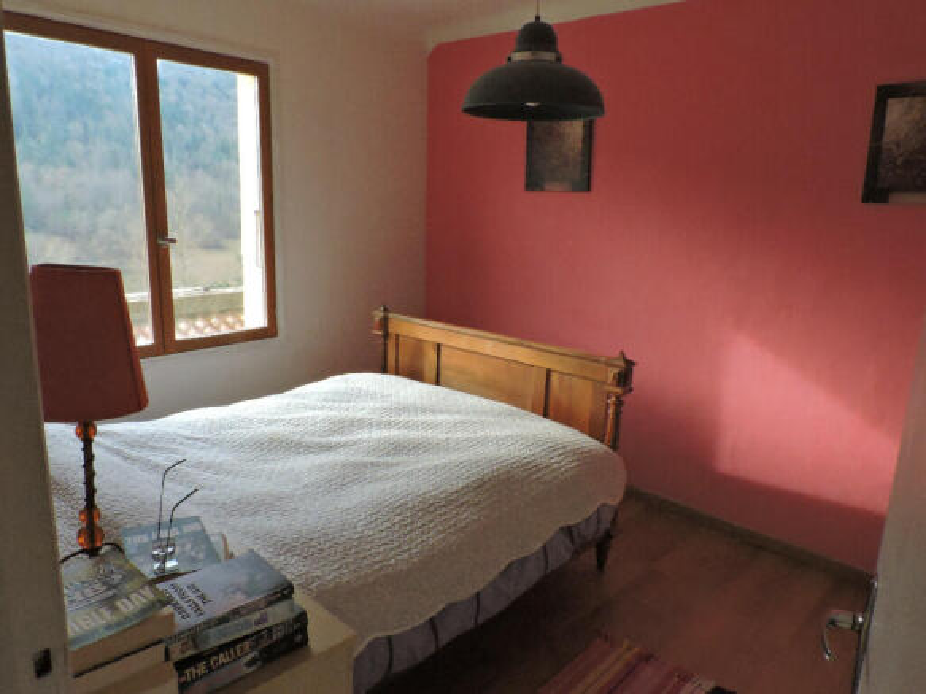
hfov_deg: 71.6
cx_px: 463
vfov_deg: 56.8
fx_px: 642
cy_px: 347
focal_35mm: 24
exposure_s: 1/80
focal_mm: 4.3
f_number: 8.3
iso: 800
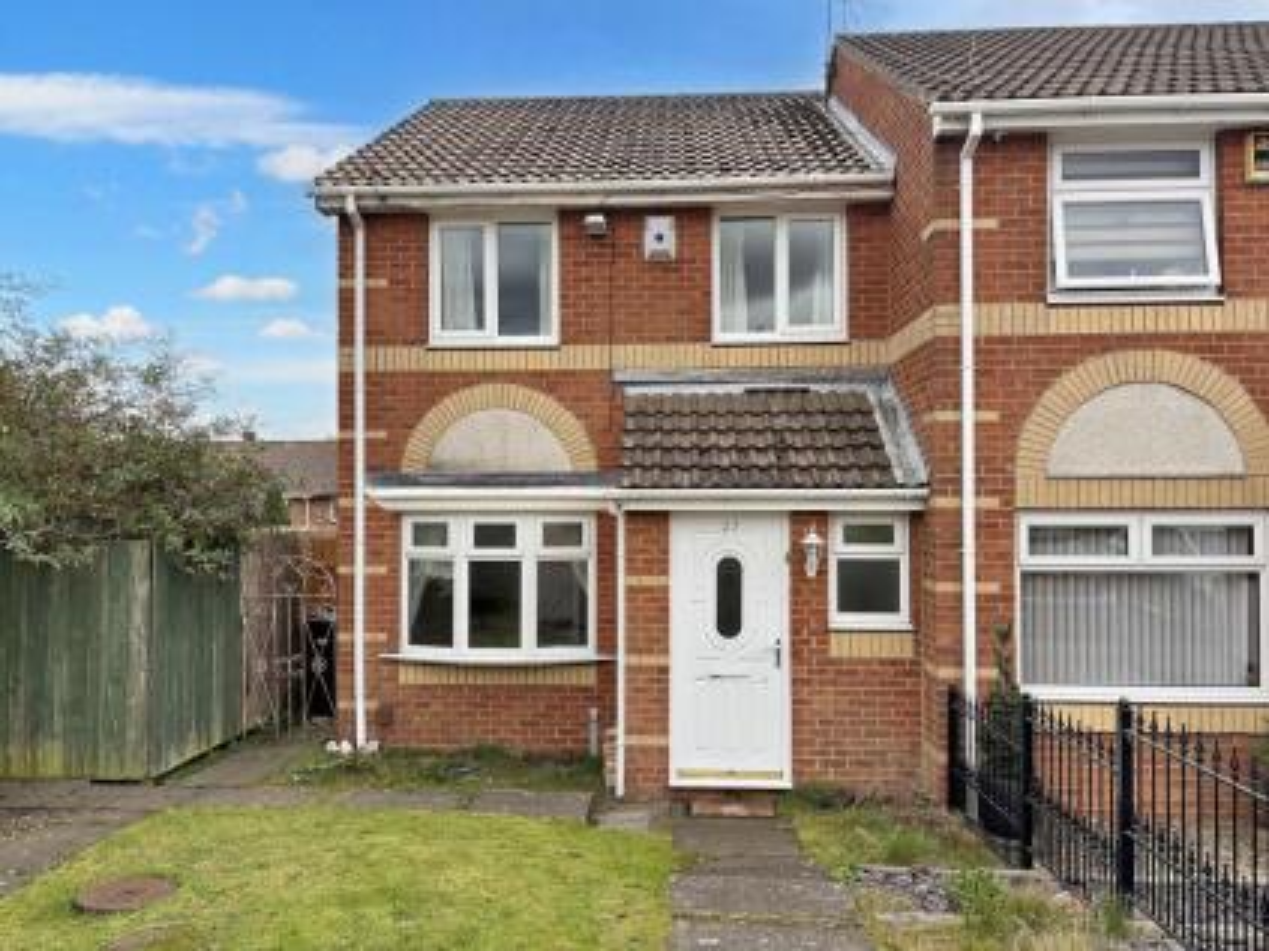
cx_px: 634
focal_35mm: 26
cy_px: 476
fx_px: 953
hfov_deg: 67.3
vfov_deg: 53.0
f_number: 1.6
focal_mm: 6
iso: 50
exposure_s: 1/894
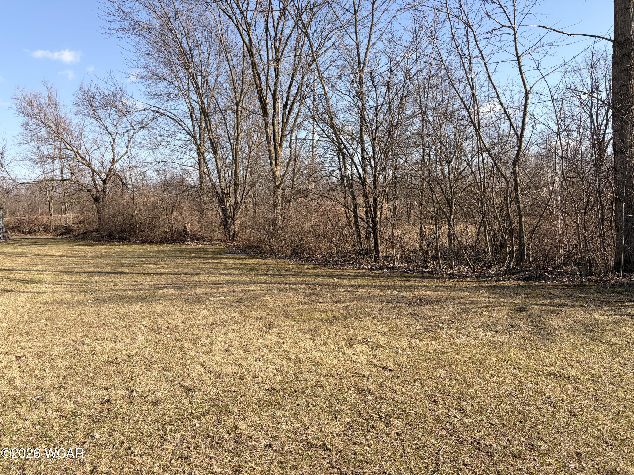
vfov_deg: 53.1
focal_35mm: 26
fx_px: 476
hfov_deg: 67.3
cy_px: 238
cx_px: 317
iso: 50
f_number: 1.6
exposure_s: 1/2012
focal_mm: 5.96
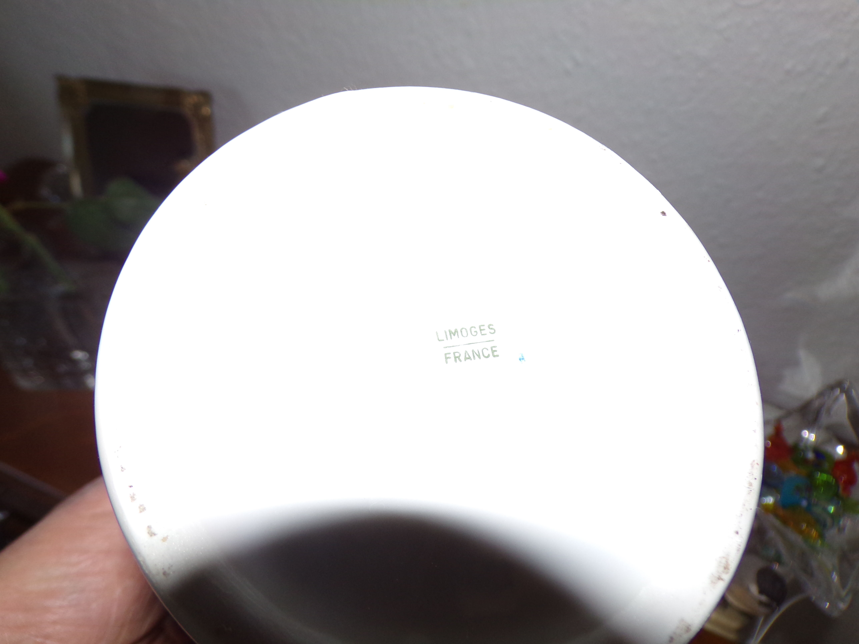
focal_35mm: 24
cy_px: 322
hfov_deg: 71.6
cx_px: 430
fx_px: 596
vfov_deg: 56.8
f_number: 3
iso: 80
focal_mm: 4.3
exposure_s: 1/60
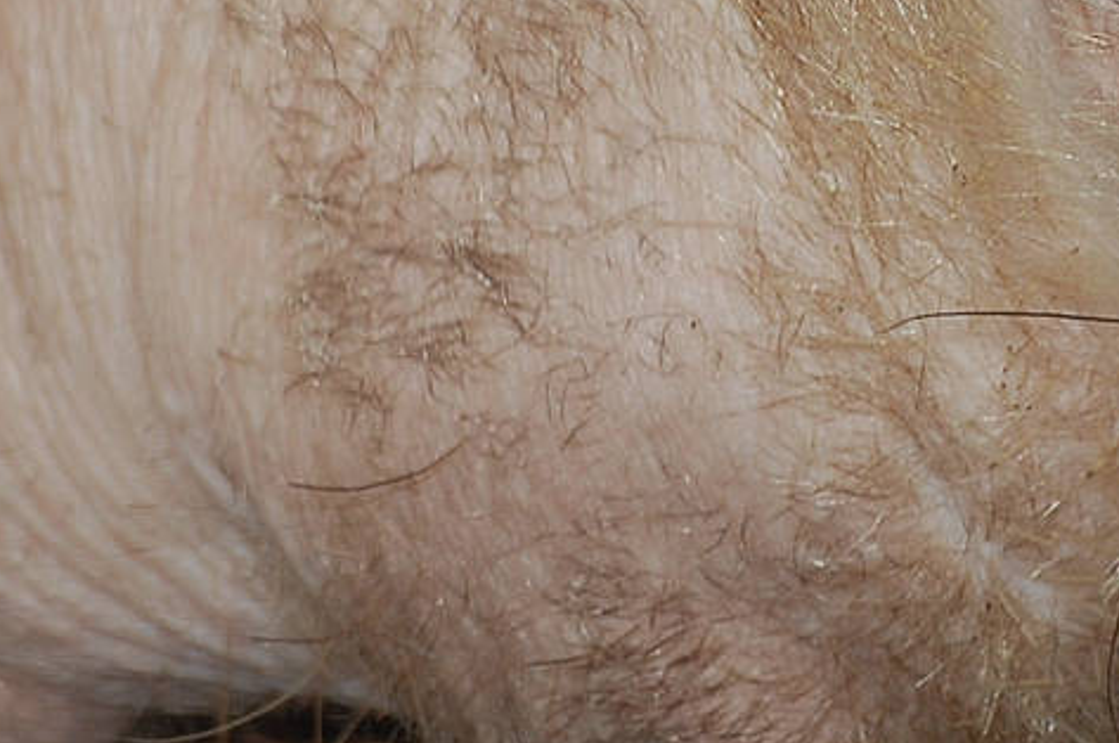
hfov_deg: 4.0
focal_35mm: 518
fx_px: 16079
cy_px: 154
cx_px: 1098
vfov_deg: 2.6
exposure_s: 1/60
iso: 400
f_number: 4.8
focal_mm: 102
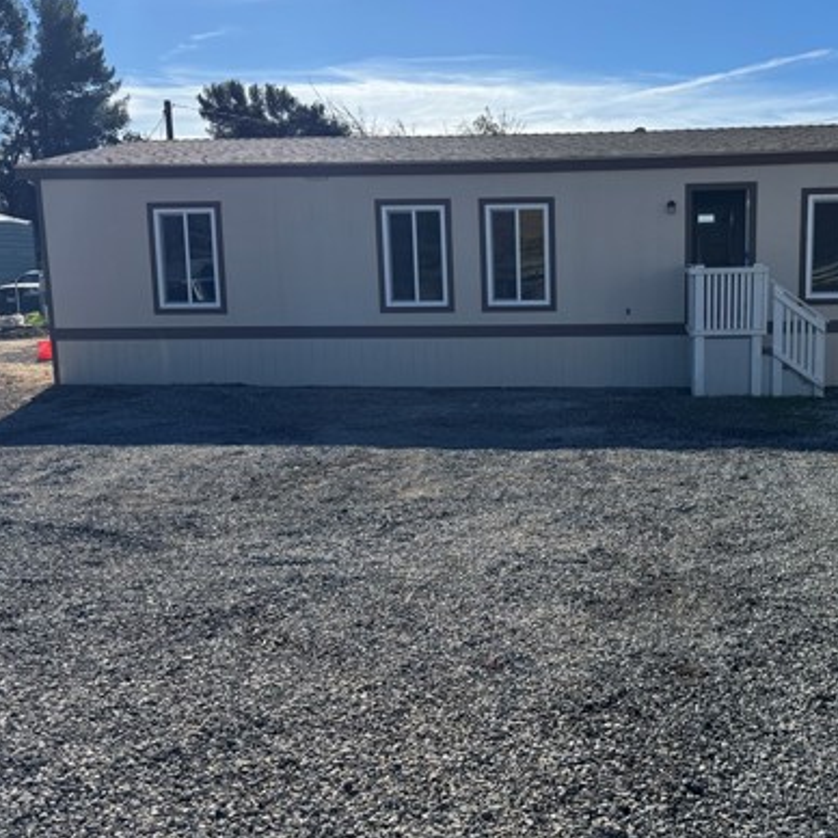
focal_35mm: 35
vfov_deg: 47.2
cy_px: 410
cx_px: 605
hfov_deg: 45.9
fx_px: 959
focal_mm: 6.76
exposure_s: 1/5348
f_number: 1.78
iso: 80
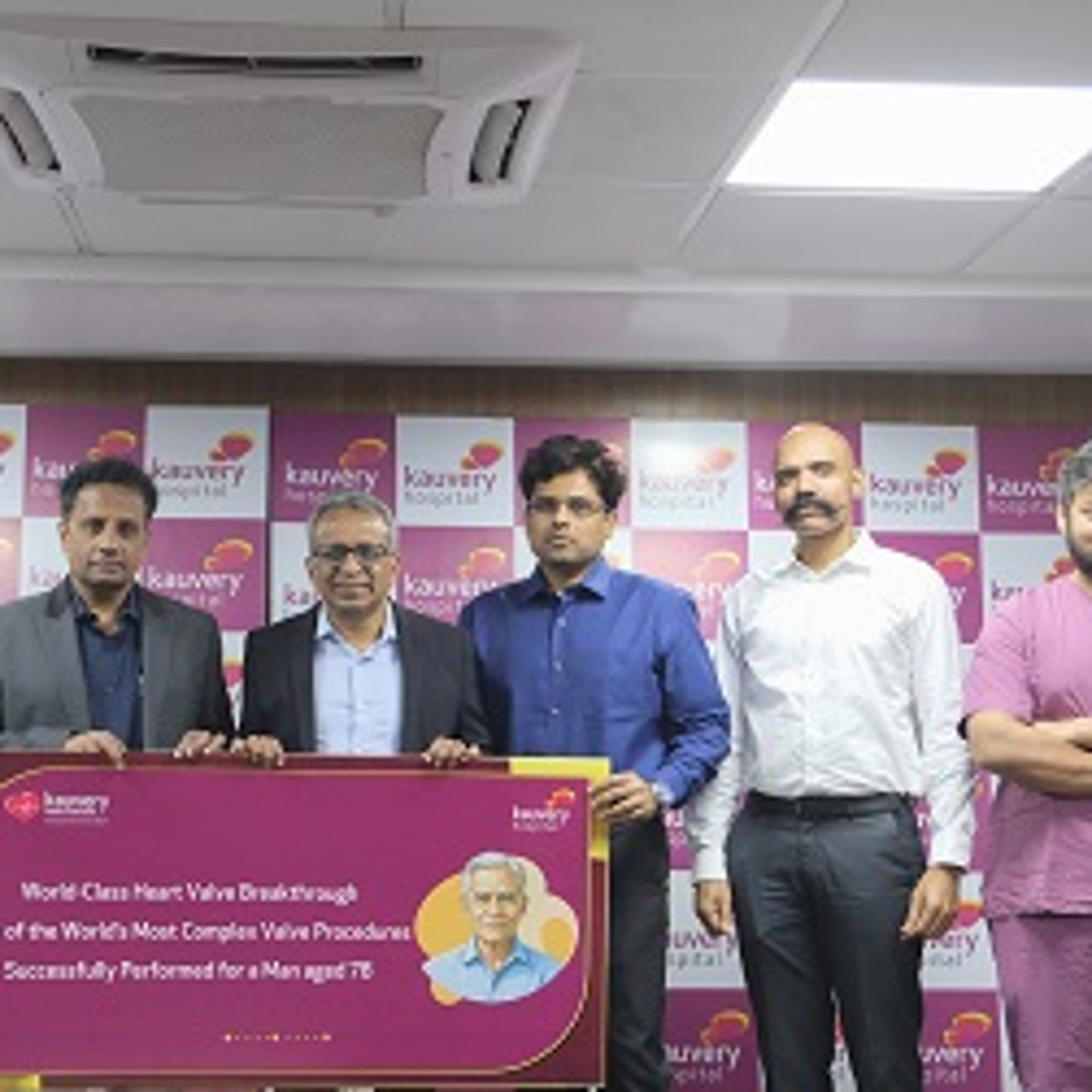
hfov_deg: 34.6
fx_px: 1749
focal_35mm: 49
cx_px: 479
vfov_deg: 34.5
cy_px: 694
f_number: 4
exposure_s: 1/125
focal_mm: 19.2
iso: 3200
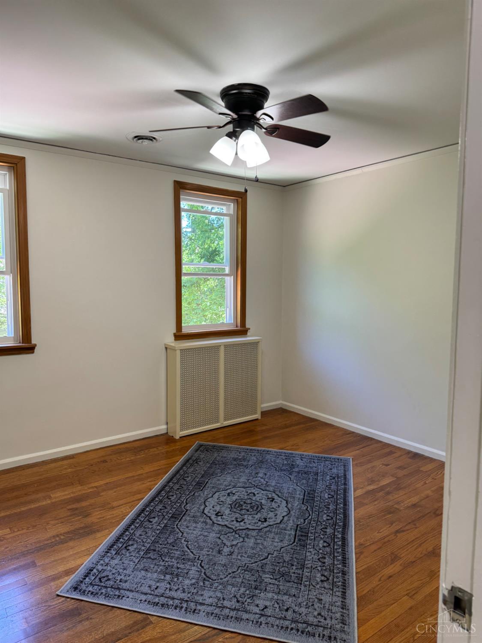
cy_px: 322
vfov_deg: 71.6
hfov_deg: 56.8
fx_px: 445
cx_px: 241
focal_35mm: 24
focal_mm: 6.76
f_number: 1.78
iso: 125
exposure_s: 1/120
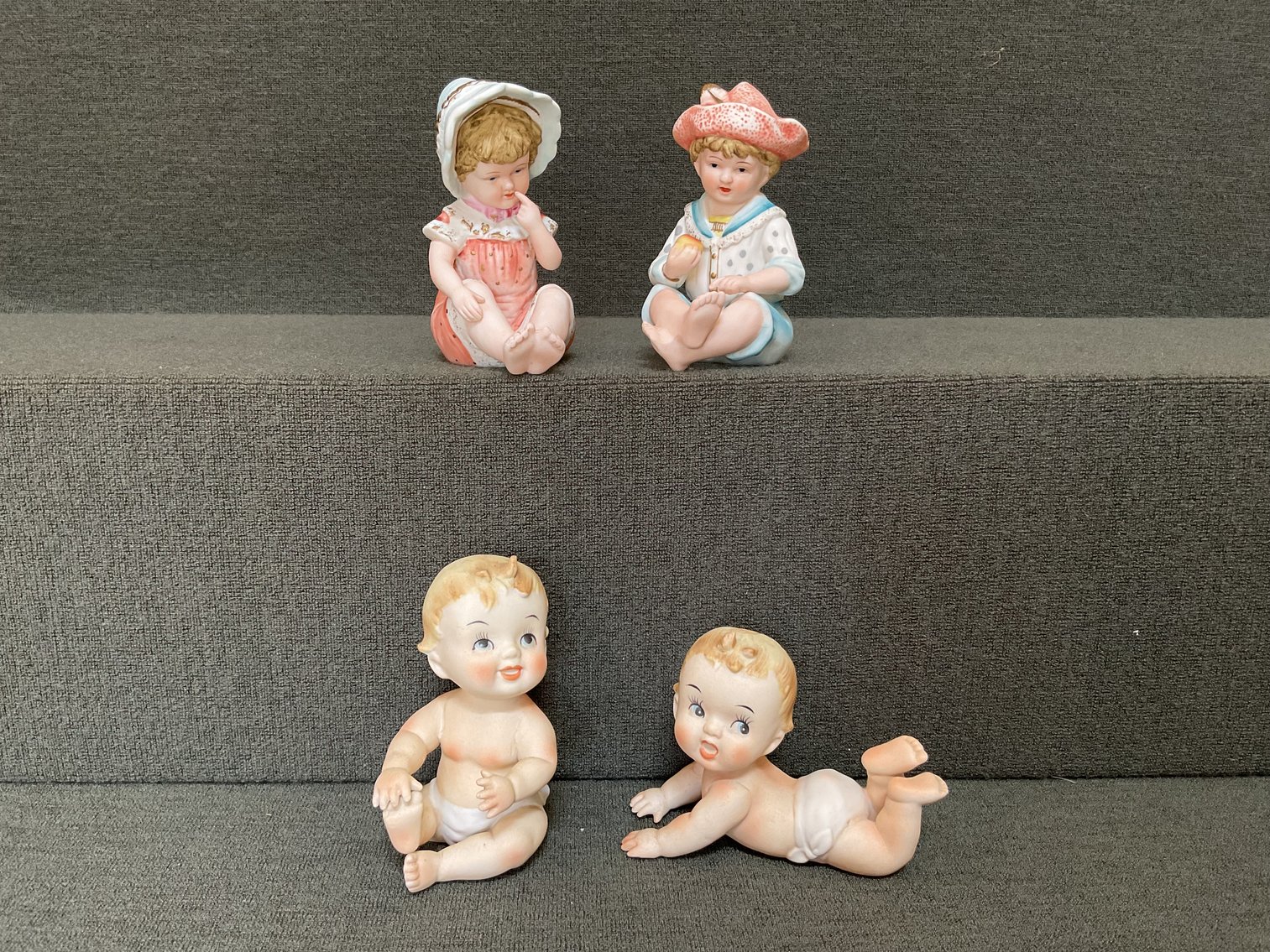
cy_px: 476
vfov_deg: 48.2
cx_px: 635
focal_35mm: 29
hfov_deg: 61.7
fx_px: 1064
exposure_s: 1/60
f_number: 1.8
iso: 64
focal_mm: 3
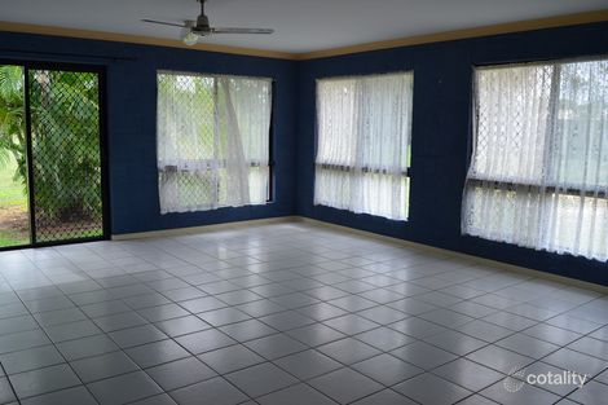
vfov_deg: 39.9
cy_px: 202
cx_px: 304
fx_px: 557
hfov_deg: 57.2
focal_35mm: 33
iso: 400
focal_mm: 22
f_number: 10
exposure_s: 1/40
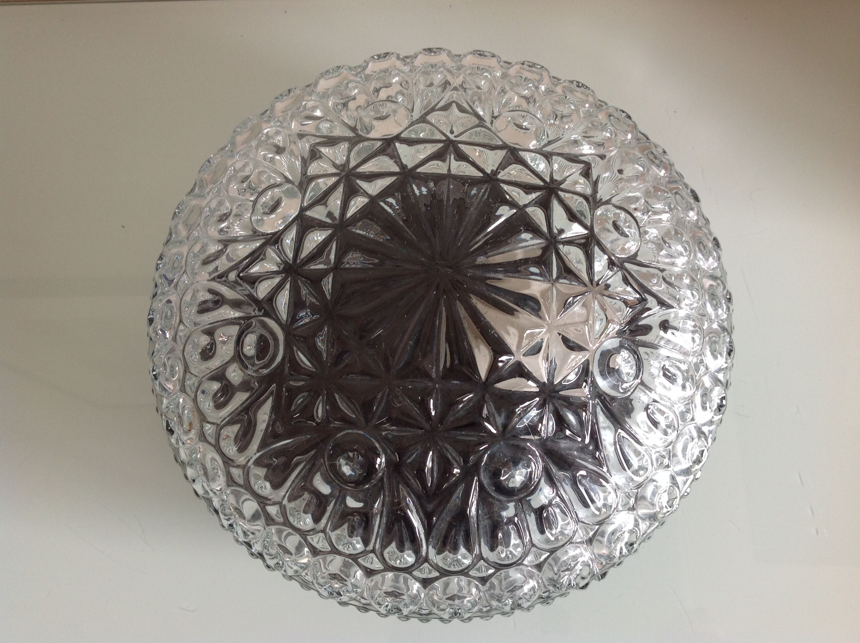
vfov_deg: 40.6
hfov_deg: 52.7
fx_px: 868
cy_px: 322
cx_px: 430
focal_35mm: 35
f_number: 2.4
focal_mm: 4.28
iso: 50
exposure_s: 1/30
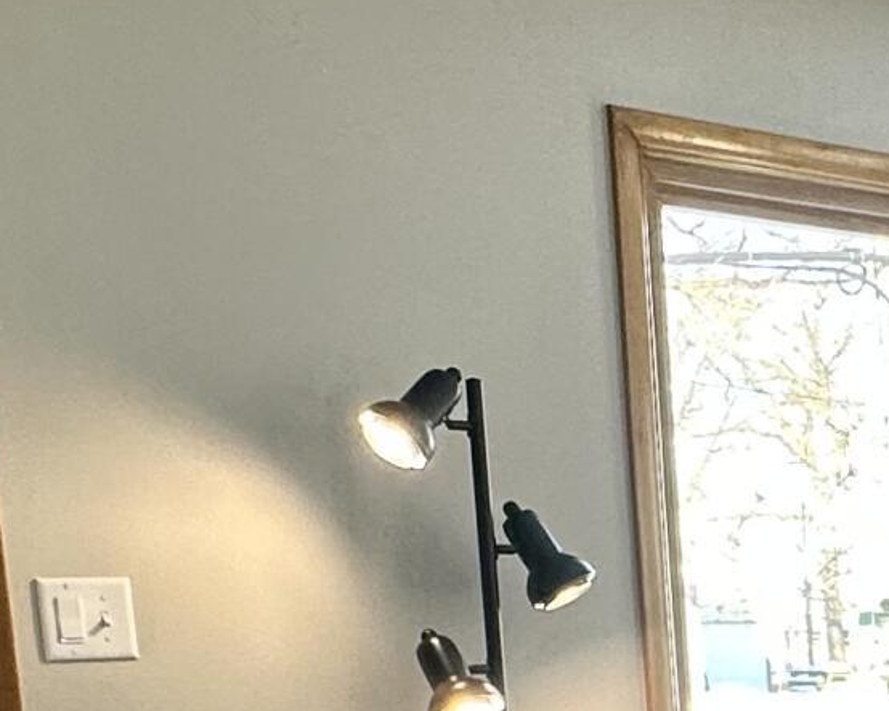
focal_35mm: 74
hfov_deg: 22.1
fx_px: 1947
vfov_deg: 19.2
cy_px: 915
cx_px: 1264
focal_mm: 2.22
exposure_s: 1/120
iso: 80
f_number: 2.2
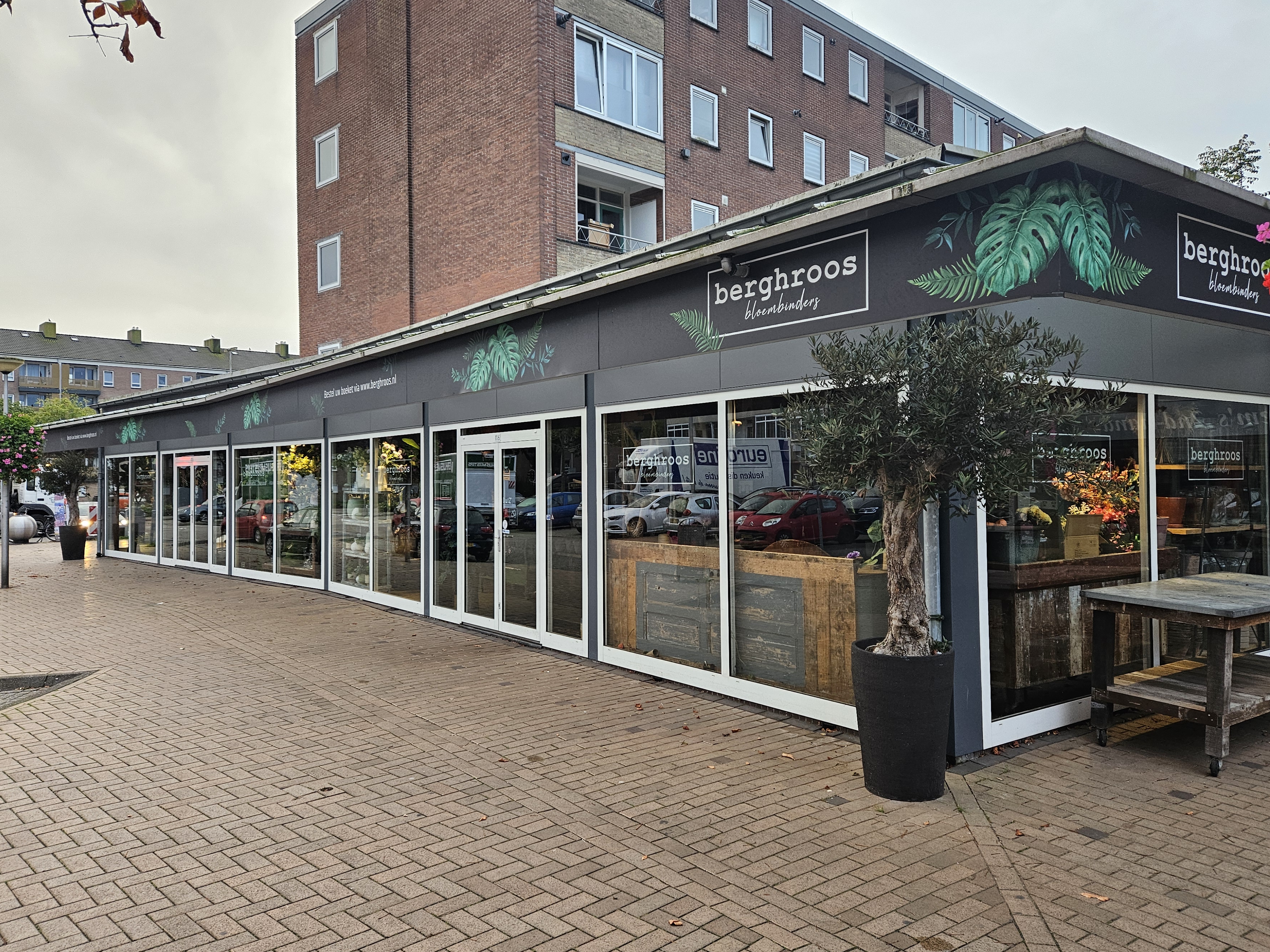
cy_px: 475
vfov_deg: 53.1
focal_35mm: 26
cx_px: 659
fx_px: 954
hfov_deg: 67.3
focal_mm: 5.4
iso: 125
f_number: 1.8
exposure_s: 1/100
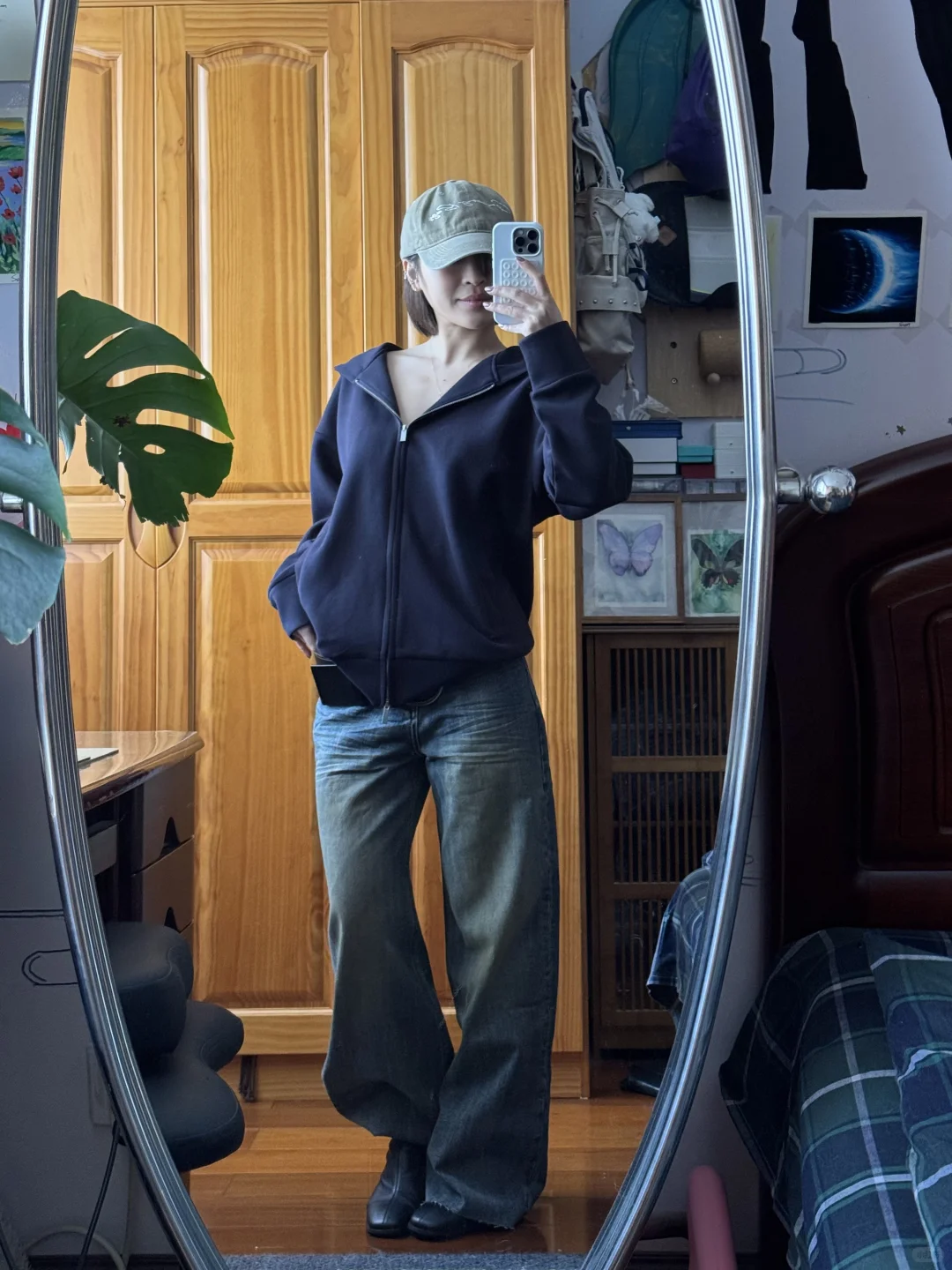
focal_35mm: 48
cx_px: 476
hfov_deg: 30.3
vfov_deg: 39.7
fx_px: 1760
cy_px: 635
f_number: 1.78
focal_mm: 6.76
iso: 250
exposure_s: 1/60
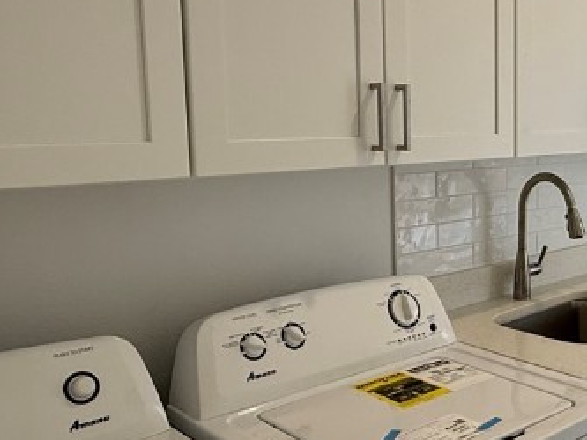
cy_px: 202
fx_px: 729
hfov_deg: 41.1
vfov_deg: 33.6
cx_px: 506
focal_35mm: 43
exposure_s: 1/120
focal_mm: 2.22
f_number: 2.2
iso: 125
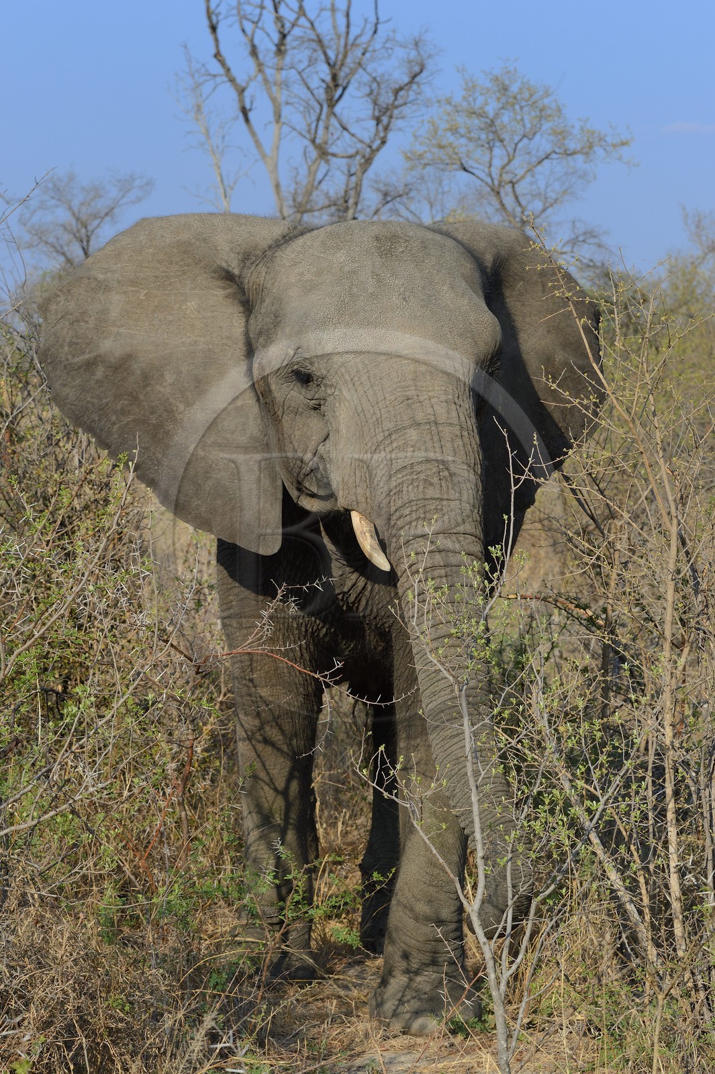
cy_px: 537
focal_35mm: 110
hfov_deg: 12.4
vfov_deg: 18.6
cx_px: 358
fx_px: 3280
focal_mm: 110
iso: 400
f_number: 11
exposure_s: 1/400
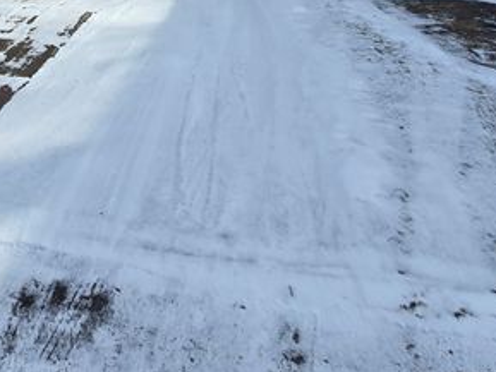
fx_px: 430
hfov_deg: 55.7
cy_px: -92
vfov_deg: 35.1
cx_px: 100
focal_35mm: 30
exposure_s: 1/2812
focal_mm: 2.2
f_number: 2.2
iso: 50
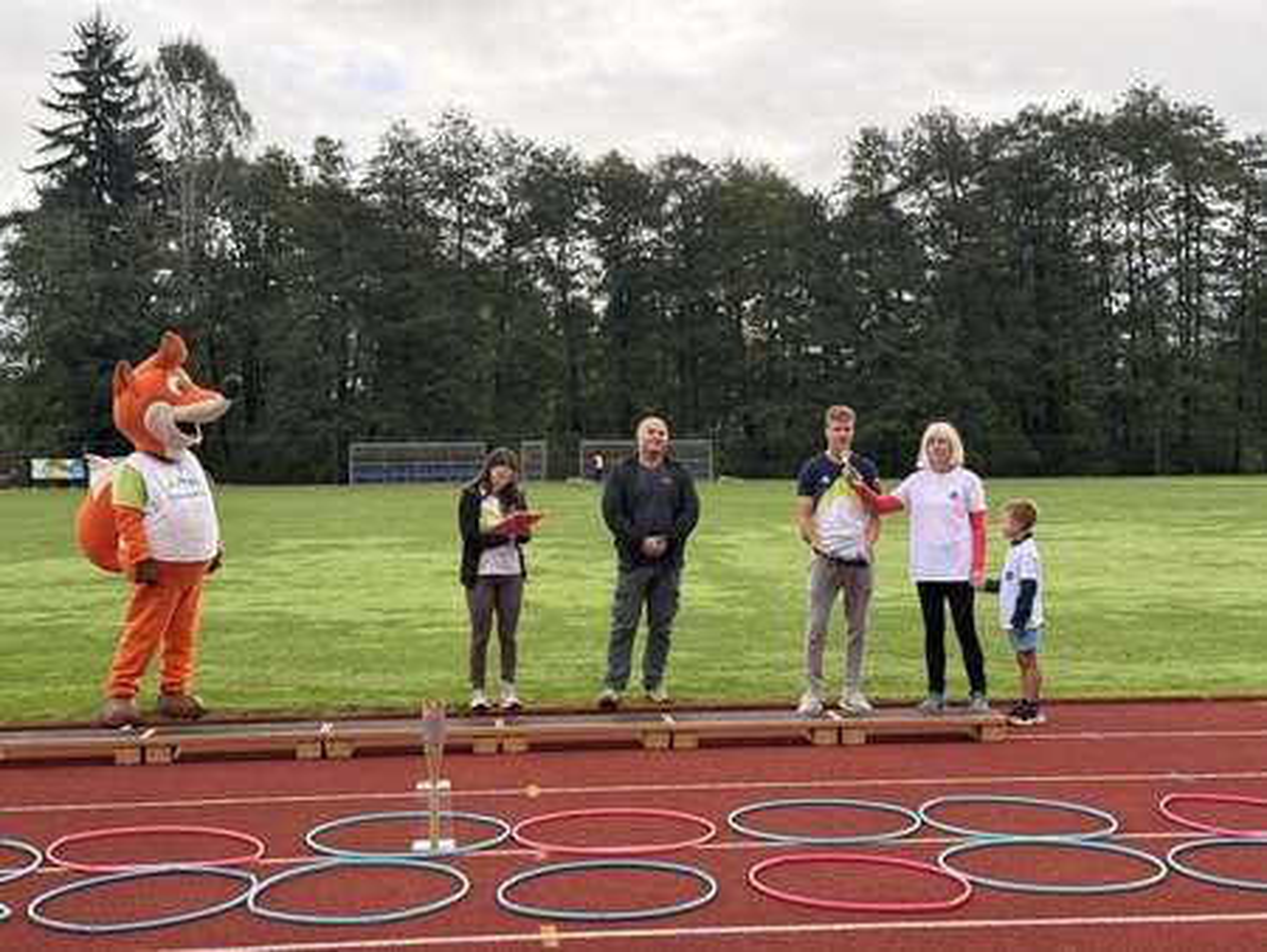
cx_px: 634
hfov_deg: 39.6
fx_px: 1758
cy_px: 476
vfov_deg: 30.3
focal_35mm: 48
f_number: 1.78
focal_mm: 6.76
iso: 80
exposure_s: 1/641
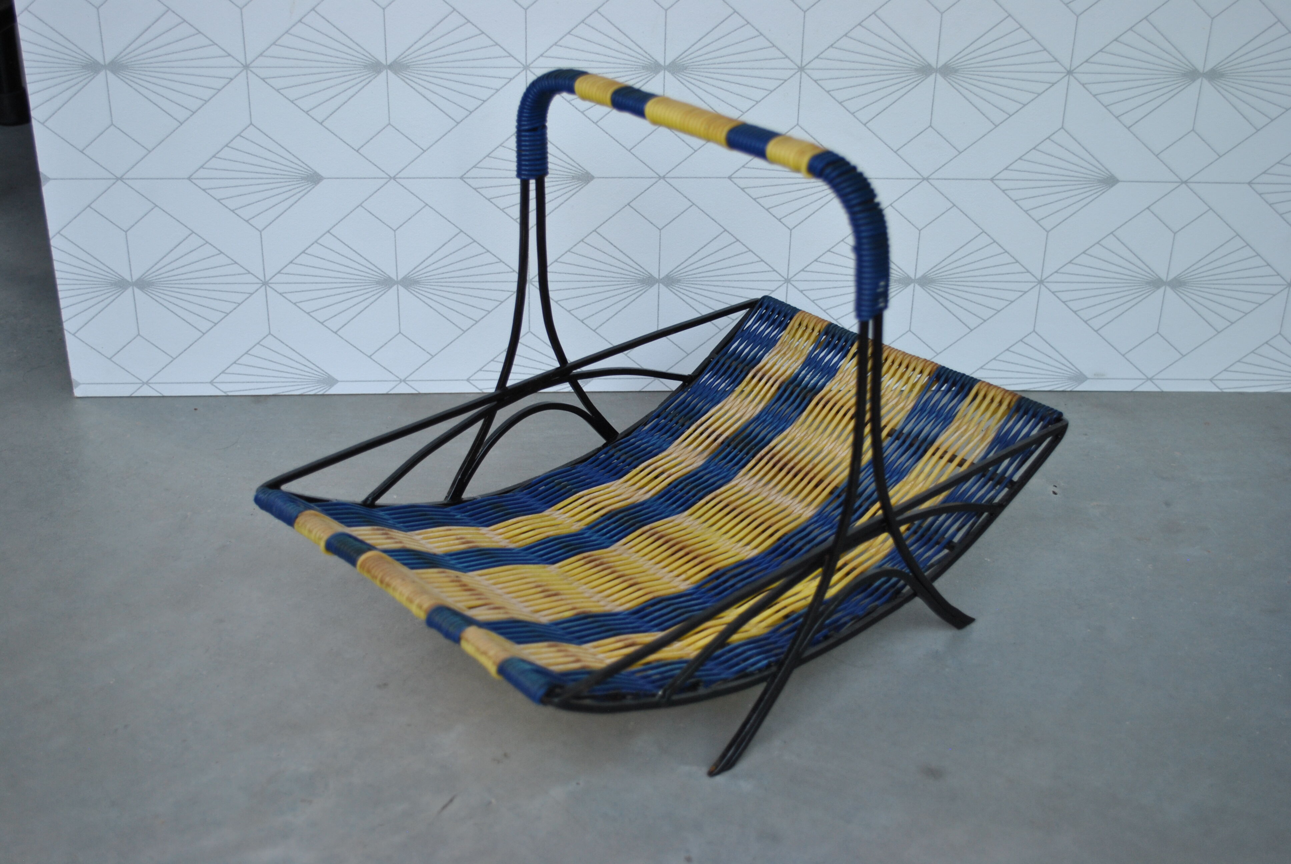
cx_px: 646
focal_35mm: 45
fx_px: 1616
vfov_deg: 29.9
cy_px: 432
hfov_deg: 43.6
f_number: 4.5
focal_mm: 30
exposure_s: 1/80
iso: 200
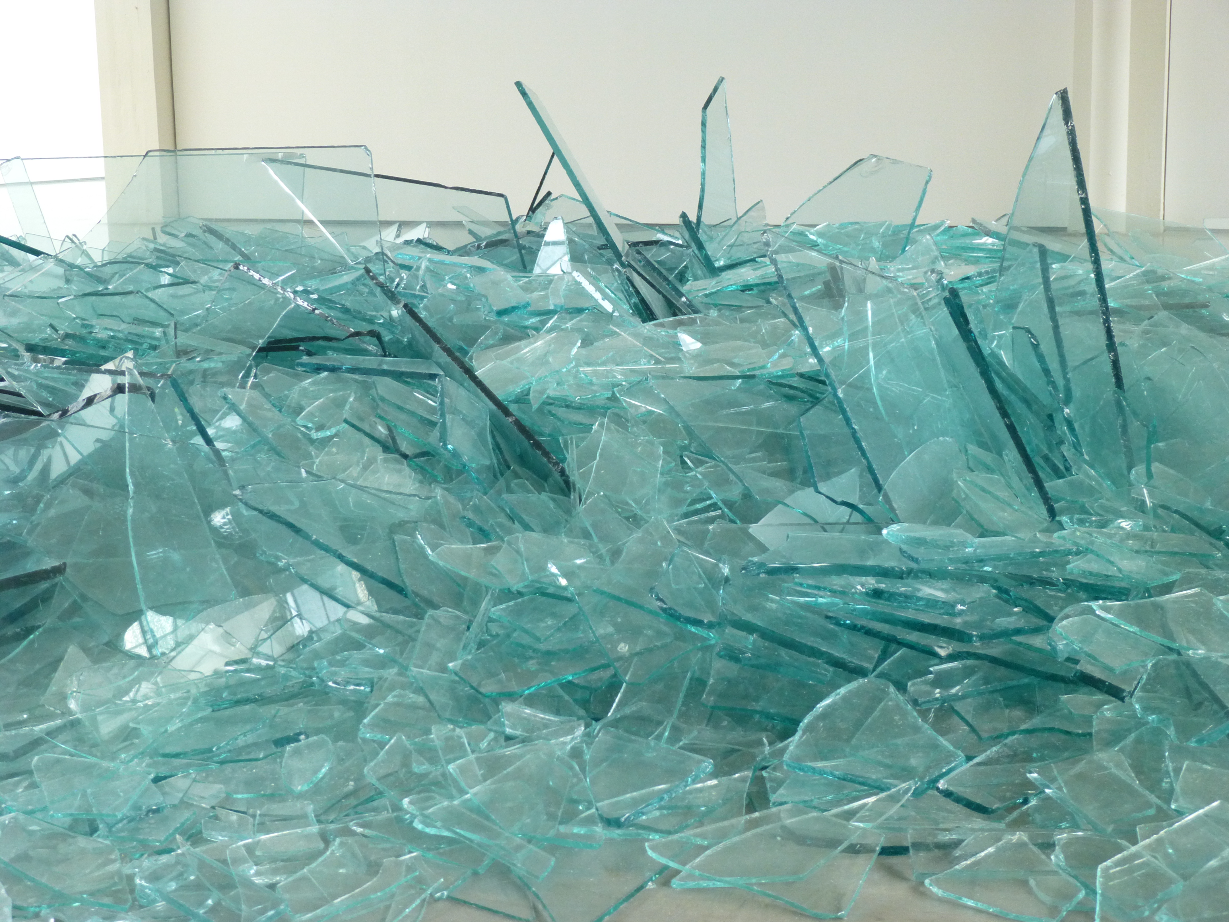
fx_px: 1704
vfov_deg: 30.3
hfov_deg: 39.7
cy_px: 461
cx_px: 614
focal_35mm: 48
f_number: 4
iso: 400
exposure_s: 1/25
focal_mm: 8.6
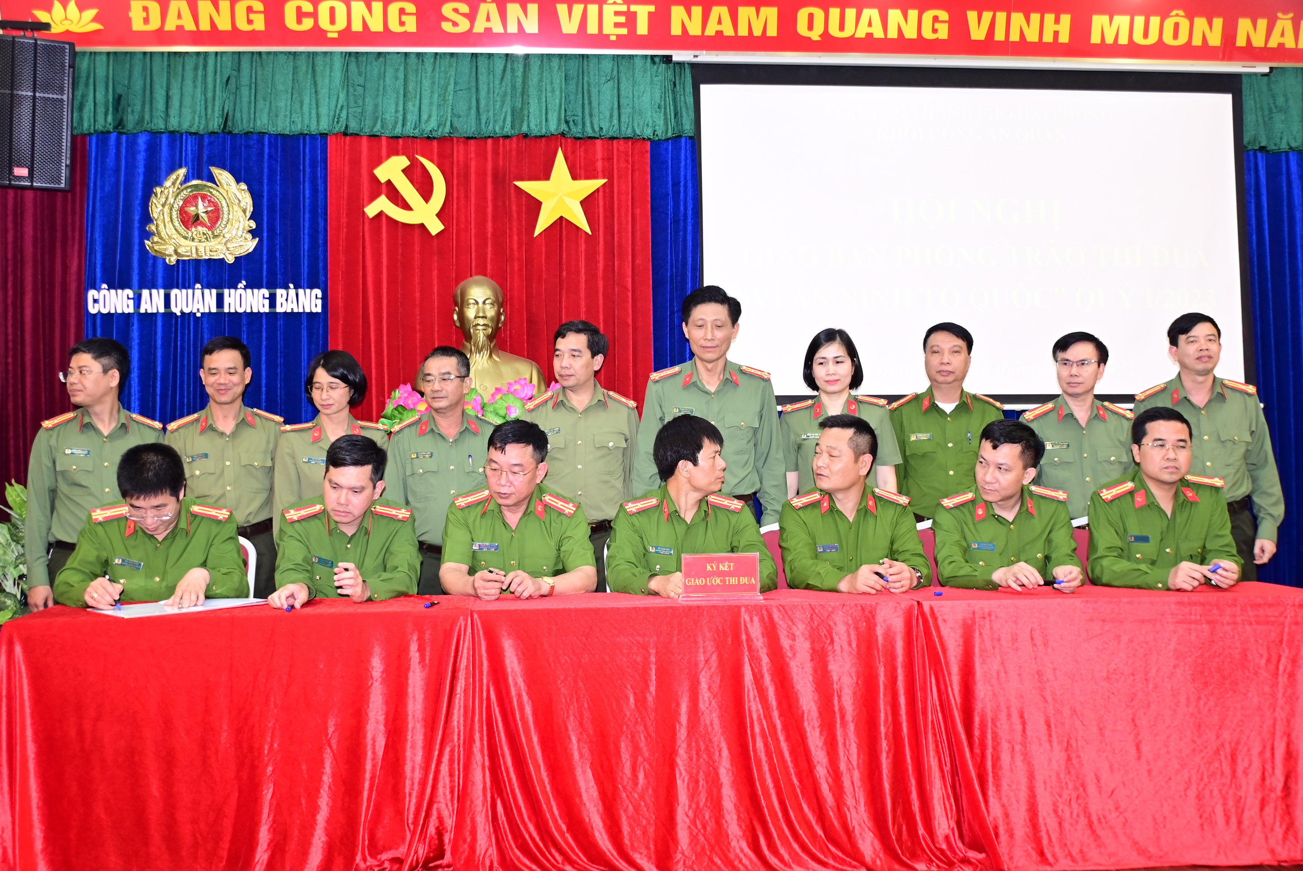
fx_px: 1232
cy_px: 436
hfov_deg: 55.8
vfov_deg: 39.0
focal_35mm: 34
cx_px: 652
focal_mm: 23
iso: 1250
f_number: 3.8
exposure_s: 1/200
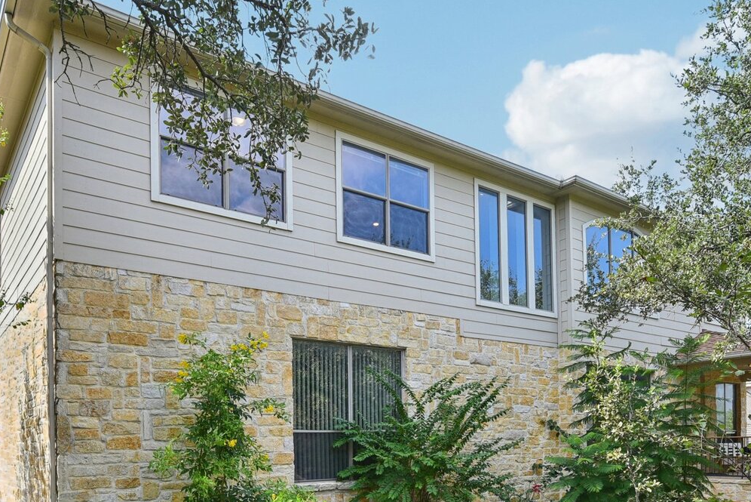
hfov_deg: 69.3
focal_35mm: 26
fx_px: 543
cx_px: 400
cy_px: 298
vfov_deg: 49.3
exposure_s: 1/200
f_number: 8
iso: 400
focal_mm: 16
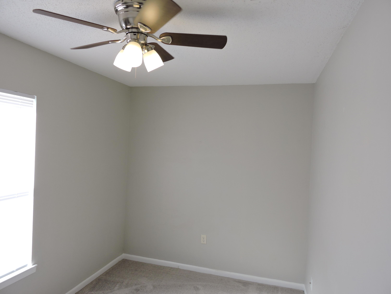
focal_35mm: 24
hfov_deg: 71.6
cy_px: 147
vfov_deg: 56.8
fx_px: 271
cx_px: 196
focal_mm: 4.3
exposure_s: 1/80
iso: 100
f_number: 3.3
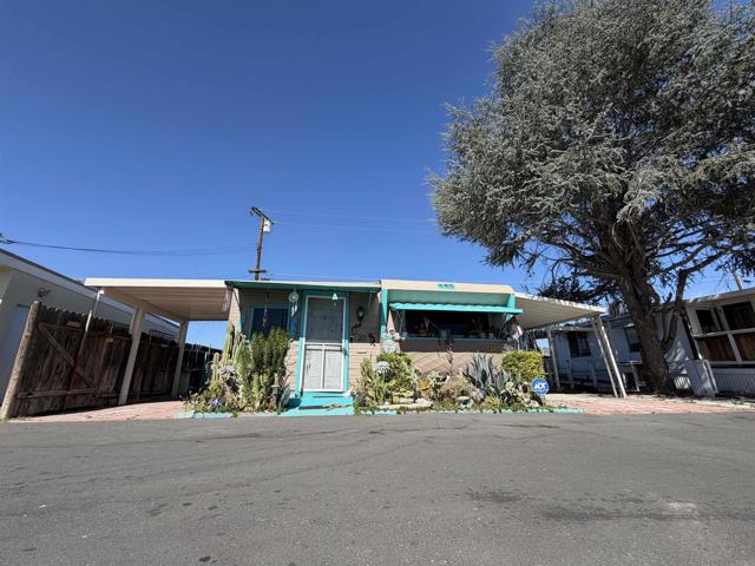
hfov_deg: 102.1
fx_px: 305
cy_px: 283
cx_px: 378
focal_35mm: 14
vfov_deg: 85.7
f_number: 2.2
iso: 25
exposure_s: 1/770
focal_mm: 2.22
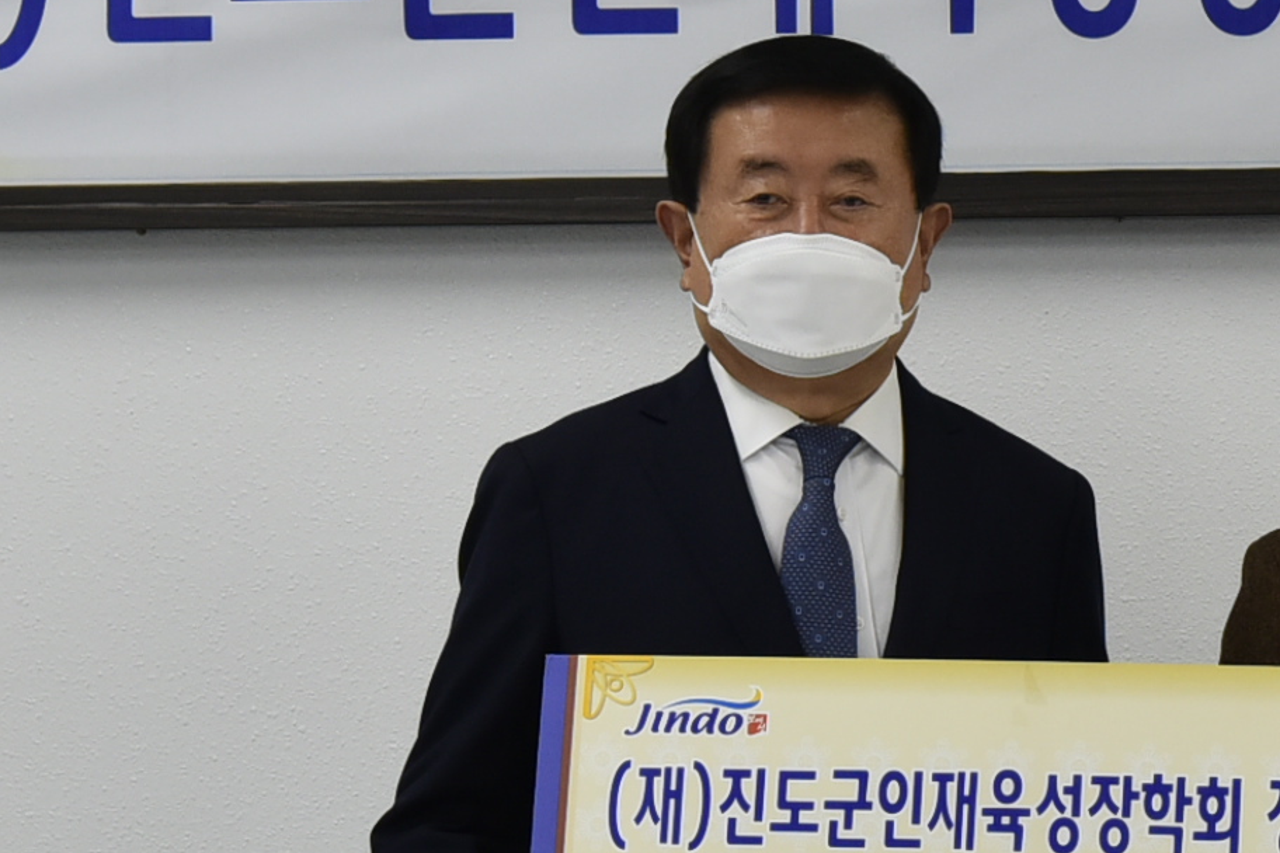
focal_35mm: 222
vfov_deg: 6.2
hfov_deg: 9.2
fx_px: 7893
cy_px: 626
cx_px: 1370
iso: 800
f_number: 5.6
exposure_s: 1/125
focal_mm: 55
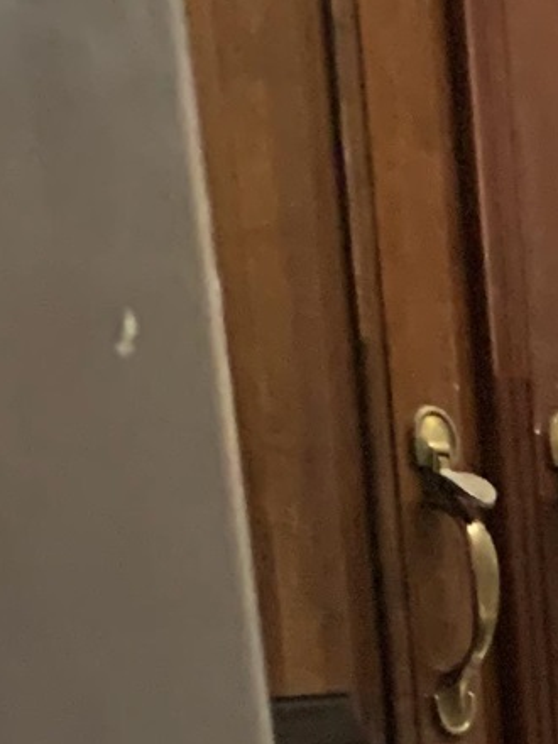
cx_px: 1184
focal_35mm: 136
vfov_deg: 12.5
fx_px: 2923
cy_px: 1559
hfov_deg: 10.0
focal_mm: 4.25
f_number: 1.8
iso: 400
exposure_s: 1/40
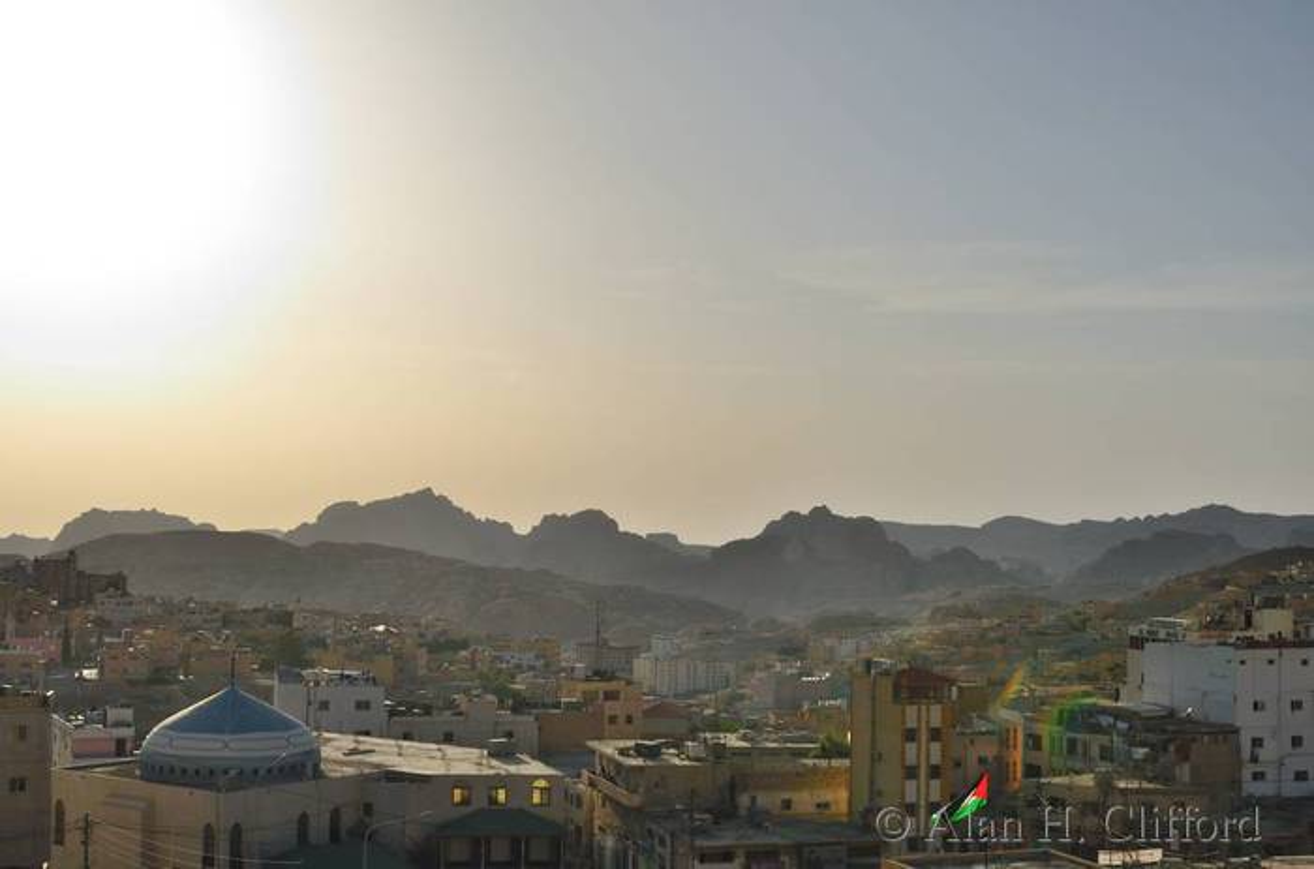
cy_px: 434
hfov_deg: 41.2
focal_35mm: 48
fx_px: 1748
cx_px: 657
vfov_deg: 27.9
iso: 125
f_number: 11
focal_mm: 32
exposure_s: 1/320
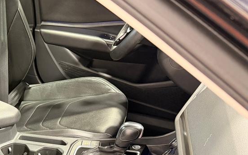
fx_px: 399
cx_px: -25
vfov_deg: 21.7
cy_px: 122
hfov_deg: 30.8
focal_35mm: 59
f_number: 1.78
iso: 500
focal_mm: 6.76
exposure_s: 1/60
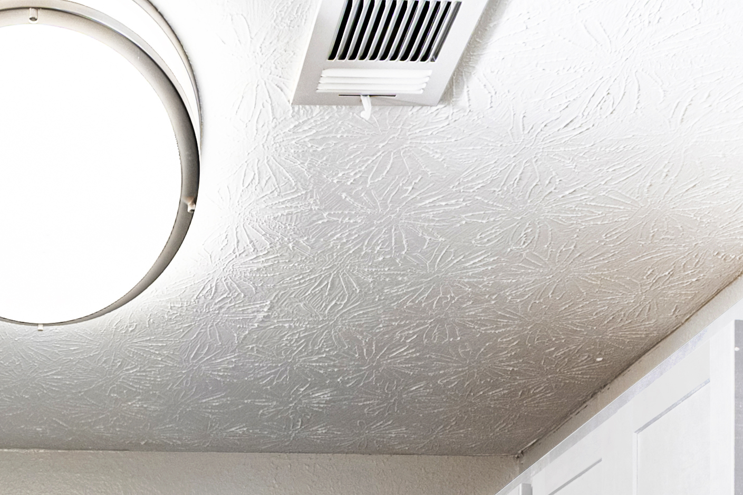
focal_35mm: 60
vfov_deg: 17.4
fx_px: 1238
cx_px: 63
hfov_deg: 31.7
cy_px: 946
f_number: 8
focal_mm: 14
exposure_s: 1/25
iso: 400
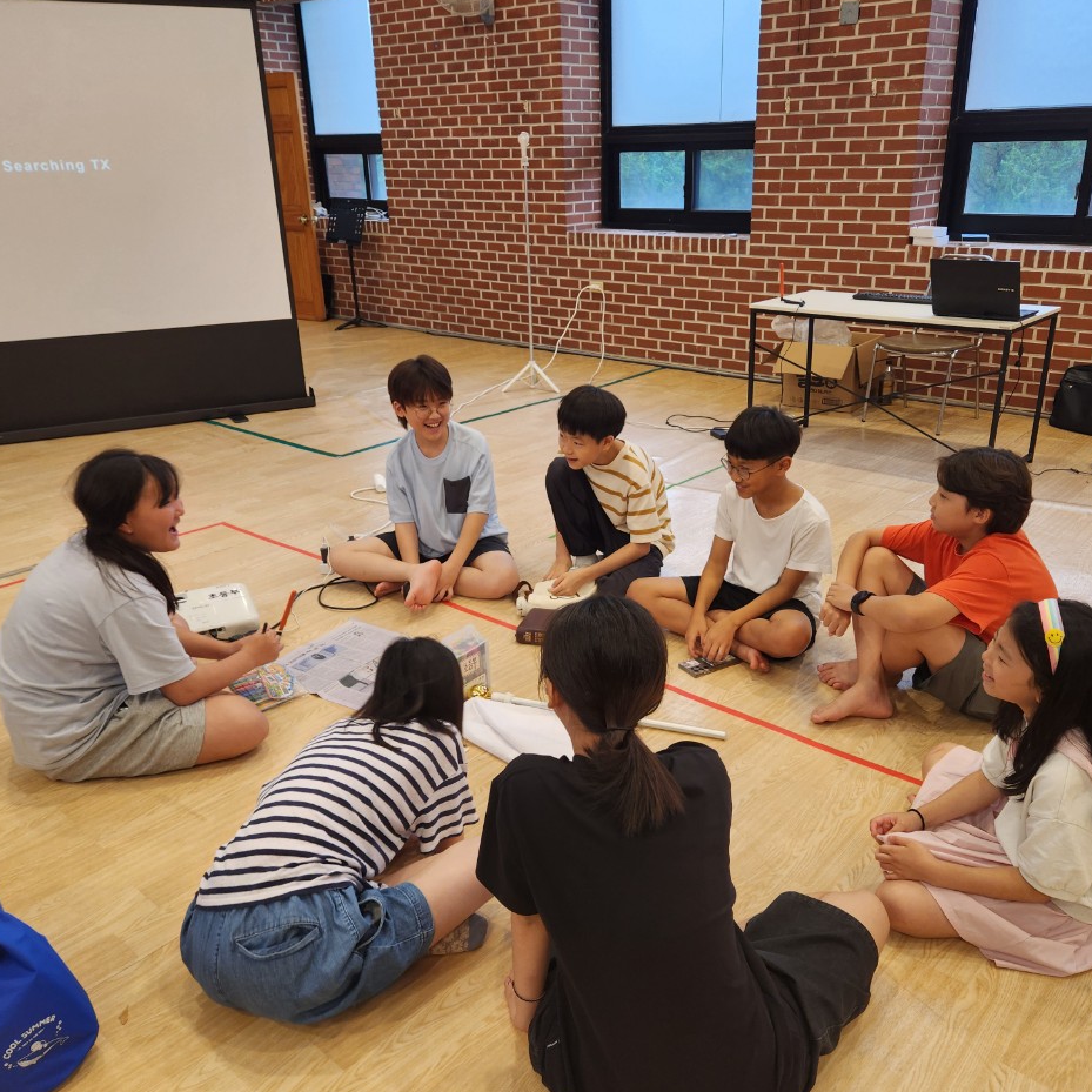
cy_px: 556
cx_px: 611
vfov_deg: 57.3
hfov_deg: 57.1
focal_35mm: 28
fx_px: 999
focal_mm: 5.4
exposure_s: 1/120
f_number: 1.8
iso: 64
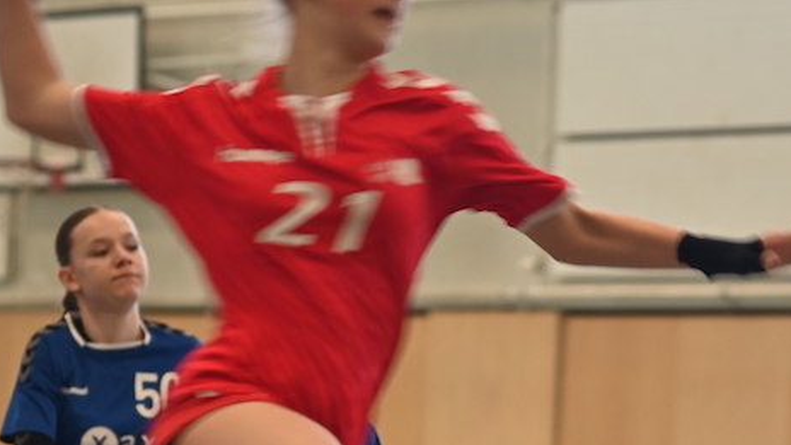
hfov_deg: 6.6
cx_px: 527
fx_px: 6817
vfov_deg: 3.7
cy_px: 515
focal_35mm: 325
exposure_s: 1/125
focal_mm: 120
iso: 800
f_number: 4
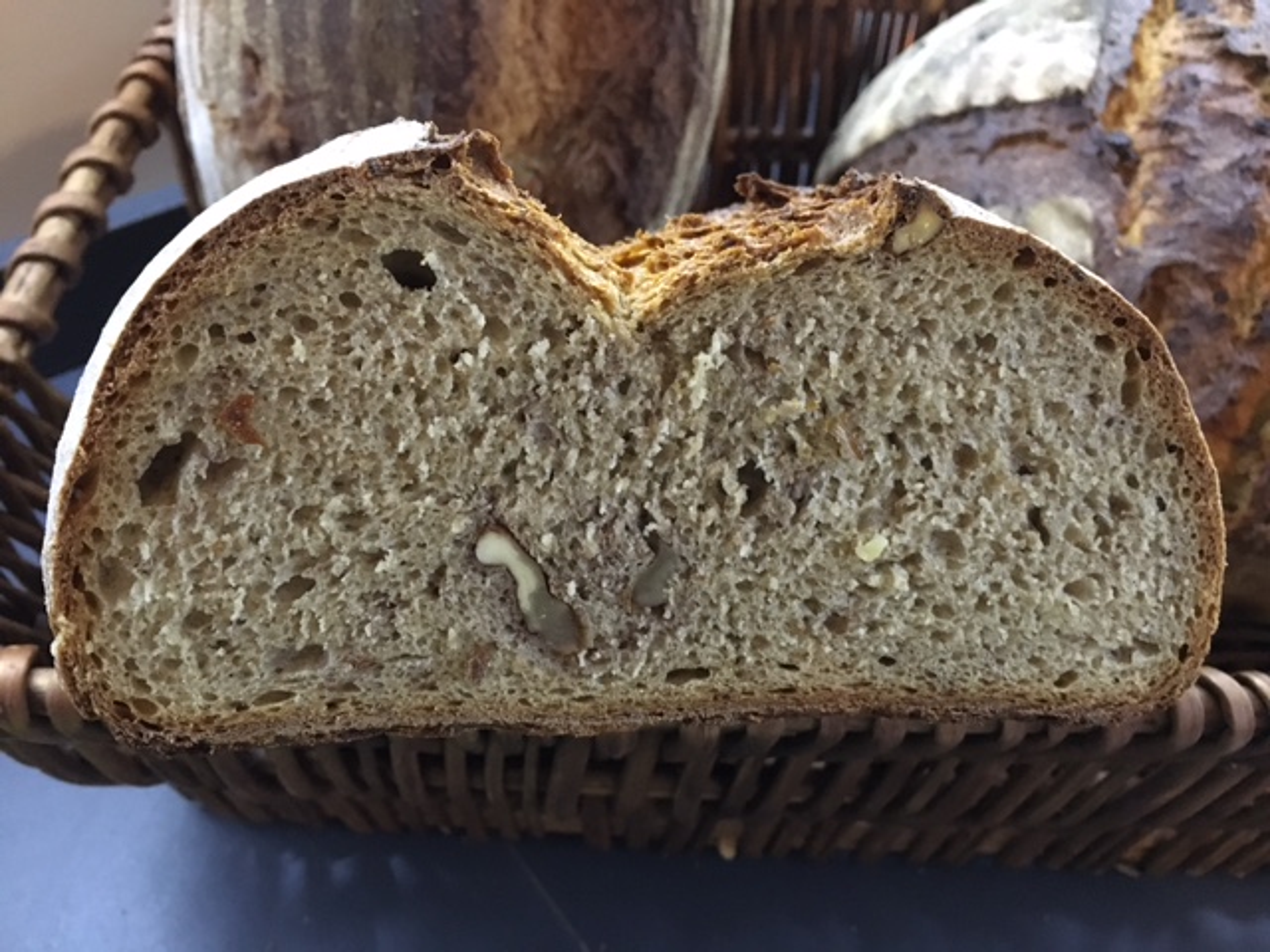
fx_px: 1064
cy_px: 476
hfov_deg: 61.7
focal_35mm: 29
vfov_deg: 48.2
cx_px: 635
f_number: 2.2
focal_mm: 4.15
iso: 320
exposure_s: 1/17
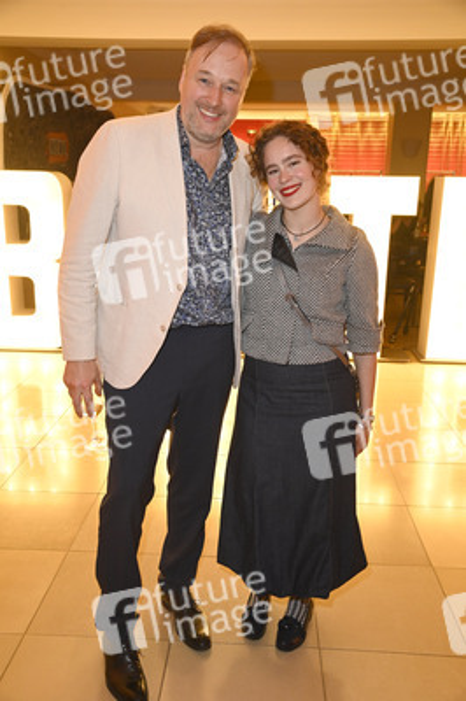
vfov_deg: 58.8
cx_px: 233
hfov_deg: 41.0
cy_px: 350
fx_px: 622
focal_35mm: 32
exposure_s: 1/60
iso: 3200
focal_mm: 32
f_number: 5.6
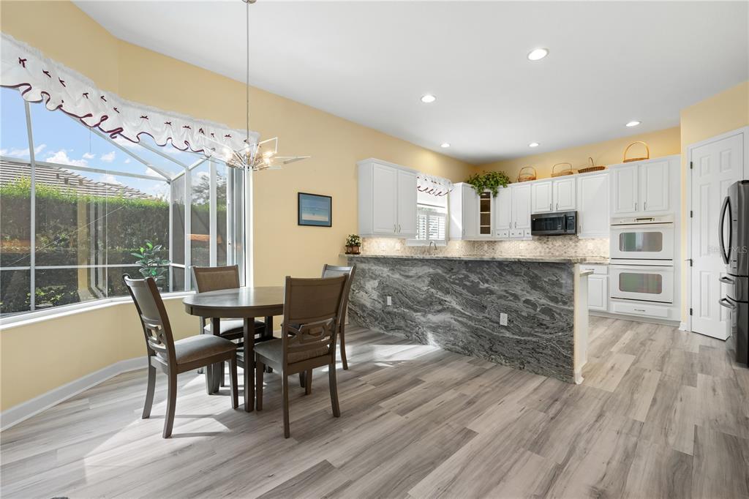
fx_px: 322
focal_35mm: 16
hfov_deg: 98.6
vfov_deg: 75.5
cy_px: 250
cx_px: 374
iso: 500
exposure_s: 1/15
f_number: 8
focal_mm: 15.5
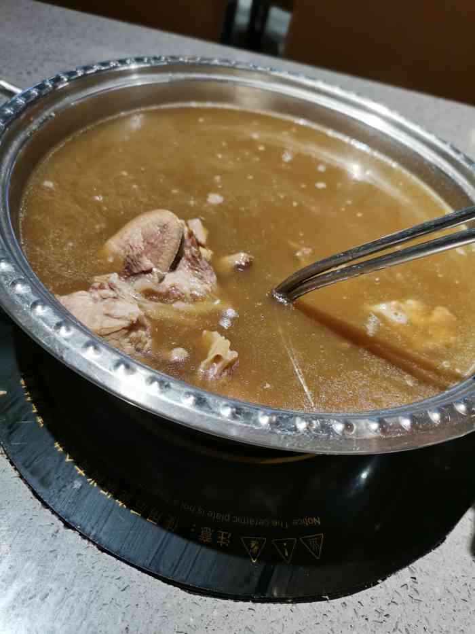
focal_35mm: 27
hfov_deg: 51.4
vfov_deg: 65.3
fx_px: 494
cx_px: 238
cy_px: 317
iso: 250
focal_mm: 5.58
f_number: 1.8
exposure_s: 1/50
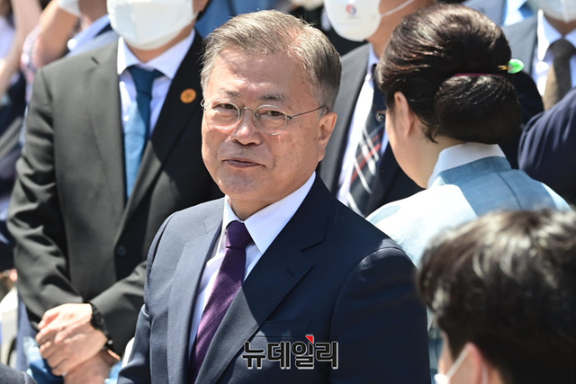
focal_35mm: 230
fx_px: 3681
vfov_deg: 6.0
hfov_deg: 8.9
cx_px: 288
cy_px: 192
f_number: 8
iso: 800
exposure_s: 1/500
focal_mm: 230
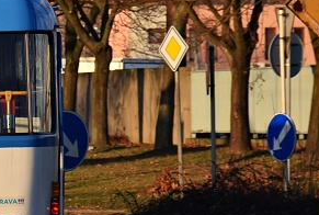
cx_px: -201
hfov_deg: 3.4
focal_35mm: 607
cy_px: -3
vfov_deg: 2.3
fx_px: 5395
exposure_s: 1/250
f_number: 5.6
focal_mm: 98
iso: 100
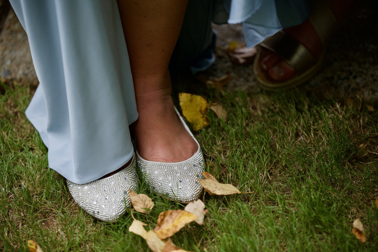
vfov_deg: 11.0
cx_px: 189
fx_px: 1312
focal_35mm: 125
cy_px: 126
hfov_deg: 16.4
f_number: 2.8
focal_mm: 125
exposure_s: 1/800
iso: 200
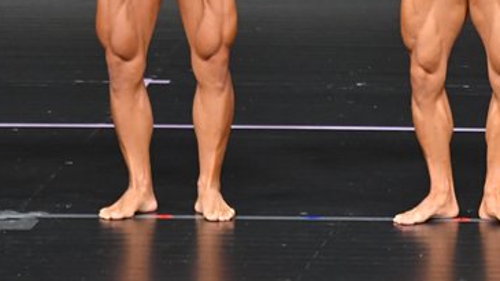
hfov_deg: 2.8
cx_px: 450
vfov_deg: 1.6
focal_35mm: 768
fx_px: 10178
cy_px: -71
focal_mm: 230
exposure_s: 1/400
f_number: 5.6
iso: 4000
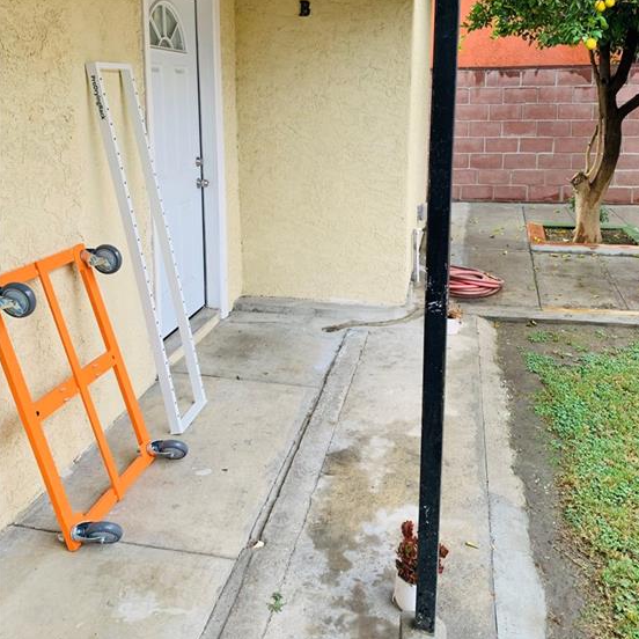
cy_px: 216
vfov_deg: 50.2
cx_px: 331
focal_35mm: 32
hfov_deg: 51.1
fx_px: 668
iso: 25
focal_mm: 4.25
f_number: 1.8
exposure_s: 1/219
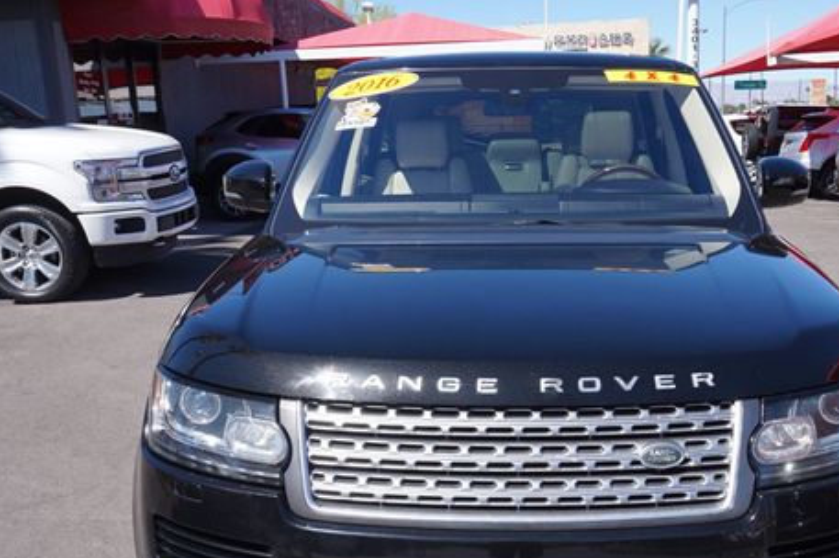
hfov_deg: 46.3
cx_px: 485
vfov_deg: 31.5
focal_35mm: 42
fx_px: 978
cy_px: 389
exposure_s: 1/160
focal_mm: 20
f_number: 9
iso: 125
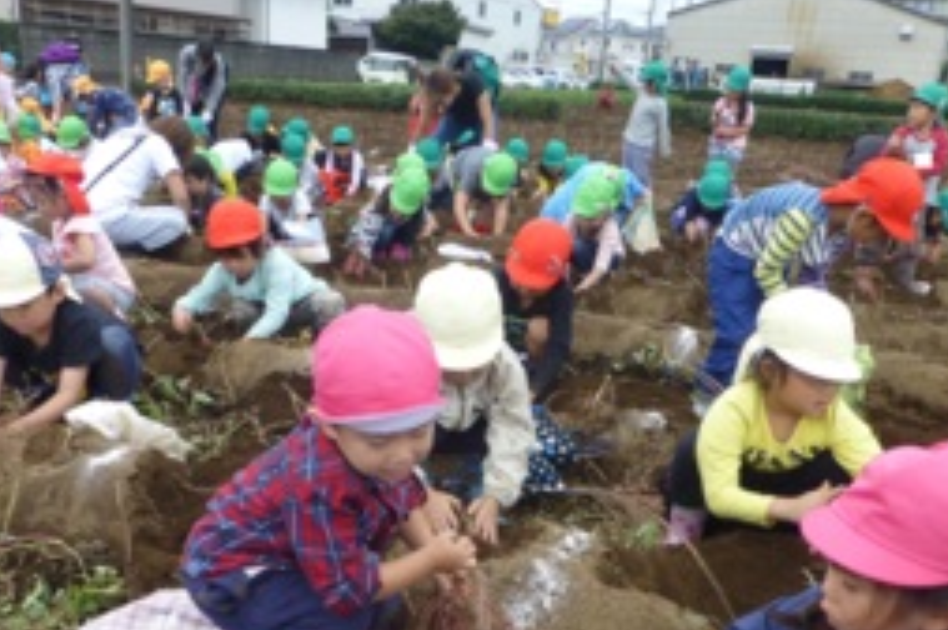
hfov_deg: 53.0
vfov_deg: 35.9
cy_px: 476
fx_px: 947
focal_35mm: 36
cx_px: 405
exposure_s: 1/250
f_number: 4
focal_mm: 4.3
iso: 100
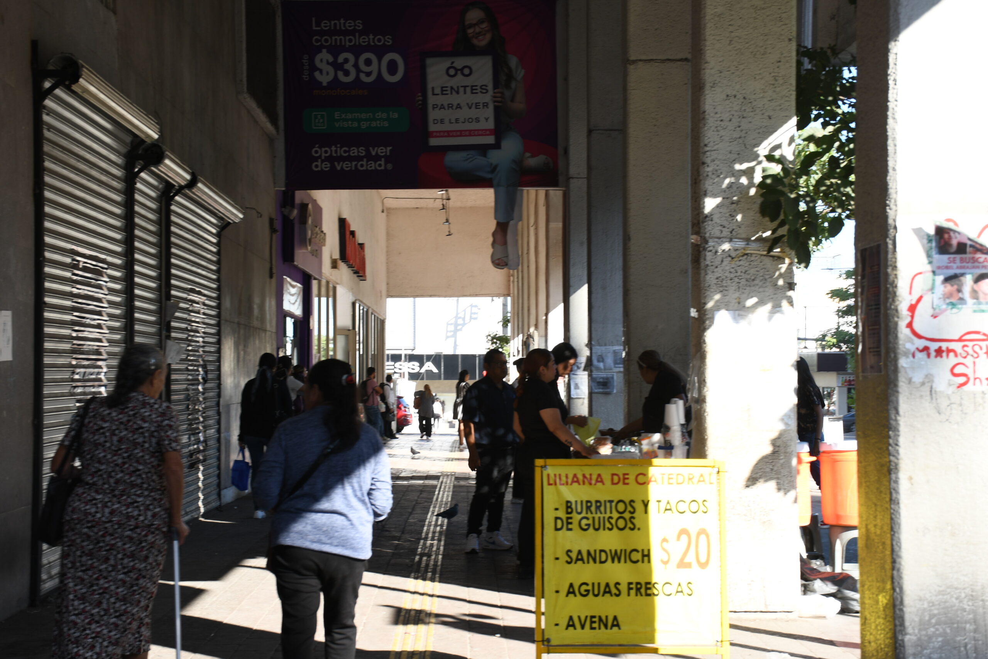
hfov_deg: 33.4
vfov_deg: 22.6
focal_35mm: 60
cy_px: 330
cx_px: 494
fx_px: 1647
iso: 125
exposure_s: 1/80
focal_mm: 40
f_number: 7.1
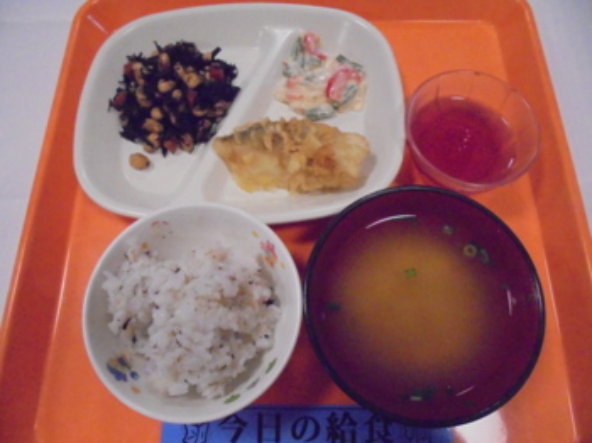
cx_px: 296
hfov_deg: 67.3
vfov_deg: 53.0
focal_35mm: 26
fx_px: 444
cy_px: 222
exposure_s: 1/250
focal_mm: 4.6
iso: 1600
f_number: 3.5
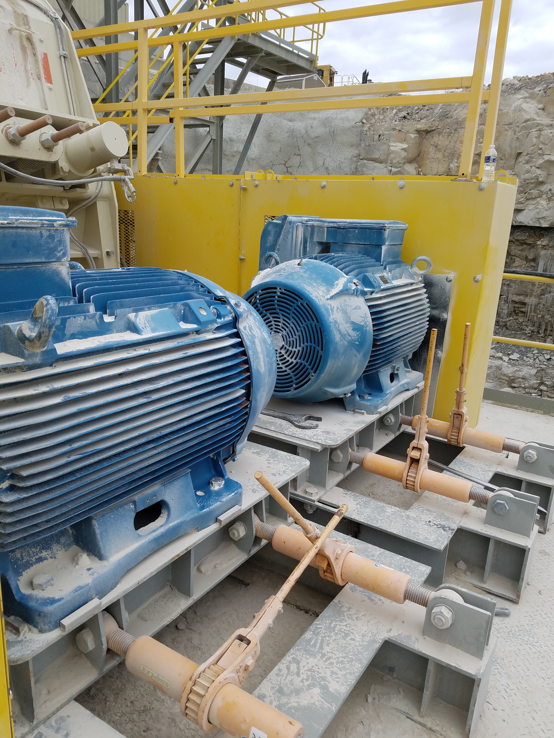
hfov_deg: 53.1
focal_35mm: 26
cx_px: 277
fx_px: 555
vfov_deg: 67.3
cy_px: 369
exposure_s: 1/492
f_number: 1.7
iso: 50
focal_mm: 4.2
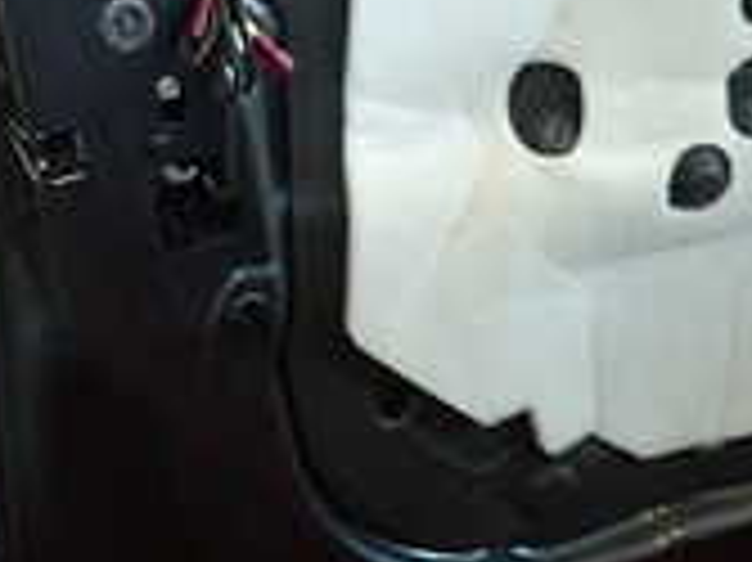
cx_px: 419
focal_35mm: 90
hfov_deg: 21.8
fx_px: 1954
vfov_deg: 15.4
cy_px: -211
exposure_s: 1/60
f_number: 2
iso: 200
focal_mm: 4.5
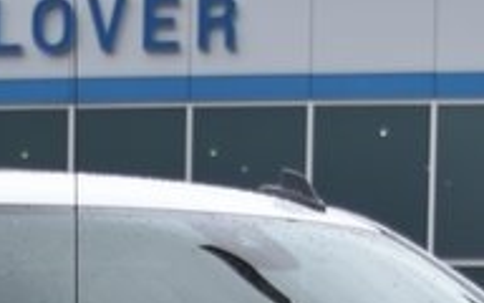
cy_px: 699
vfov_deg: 6.4
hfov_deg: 10.7
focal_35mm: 196
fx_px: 2585
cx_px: 150
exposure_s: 1/200
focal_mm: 24
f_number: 4.5
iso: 100
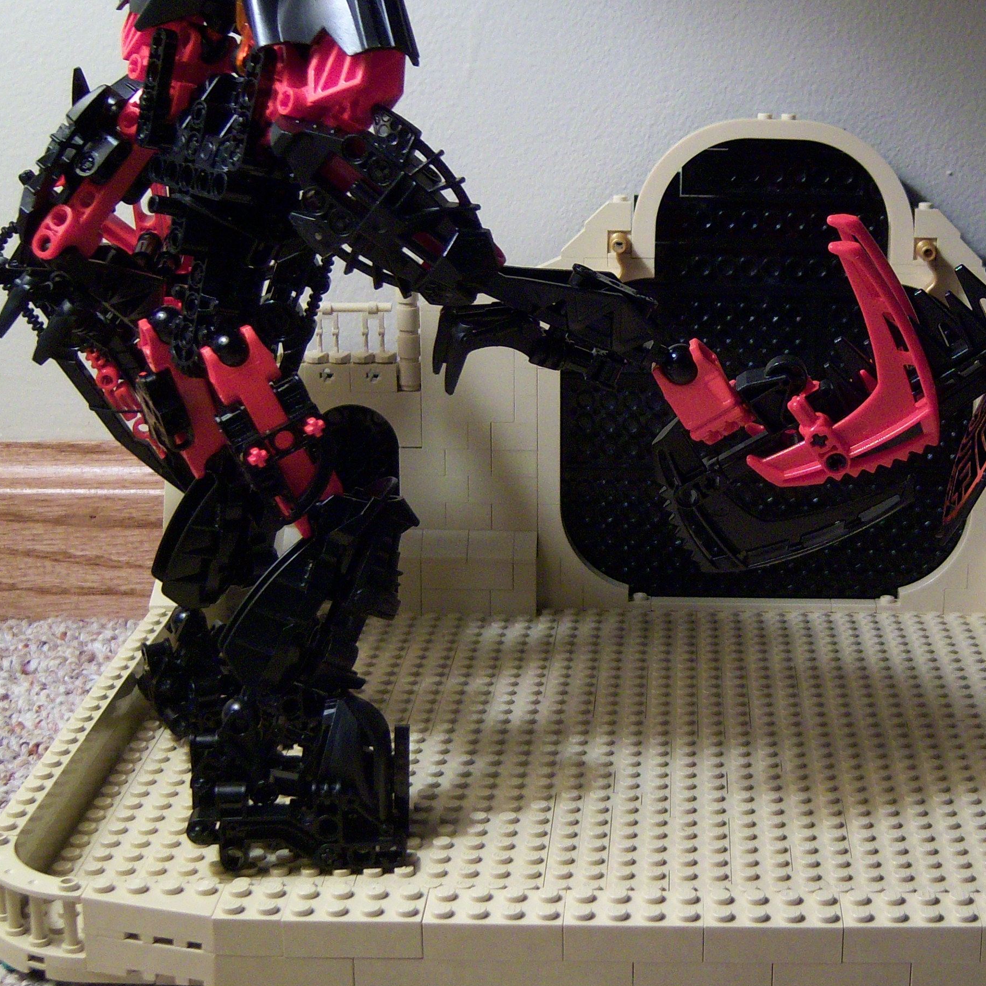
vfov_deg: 26.9
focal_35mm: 64
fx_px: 2062
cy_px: 422
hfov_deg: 26.3
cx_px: 806
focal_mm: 7.5
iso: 160
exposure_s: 1/8
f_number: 2.8
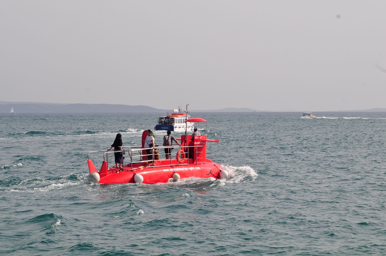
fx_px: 1124
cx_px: 193
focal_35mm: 105
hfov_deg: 19.5
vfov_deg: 13.0
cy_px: 128
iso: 250
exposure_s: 1/400
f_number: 10
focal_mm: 70
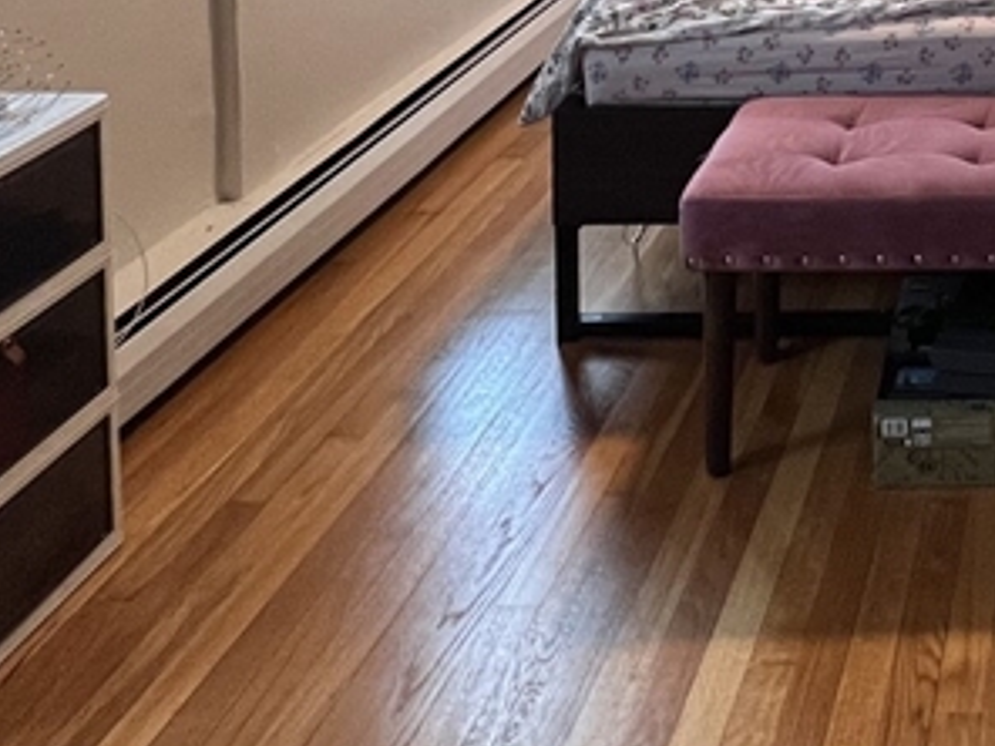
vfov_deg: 24.6
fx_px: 1293
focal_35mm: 45
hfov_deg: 35.3
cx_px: 1123
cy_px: -386
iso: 200
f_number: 1.8
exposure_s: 1/60
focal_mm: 1.57
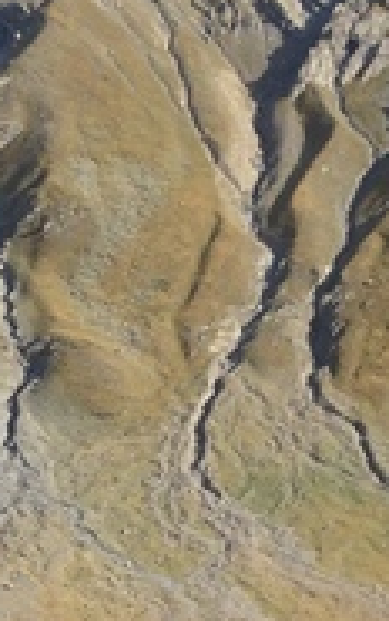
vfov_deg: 16.5
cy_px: 463
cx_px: 225
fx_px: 2132
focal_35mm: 126
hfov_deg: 10.4
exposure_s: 1/775
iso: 50
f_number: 2.4
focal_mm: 4.12
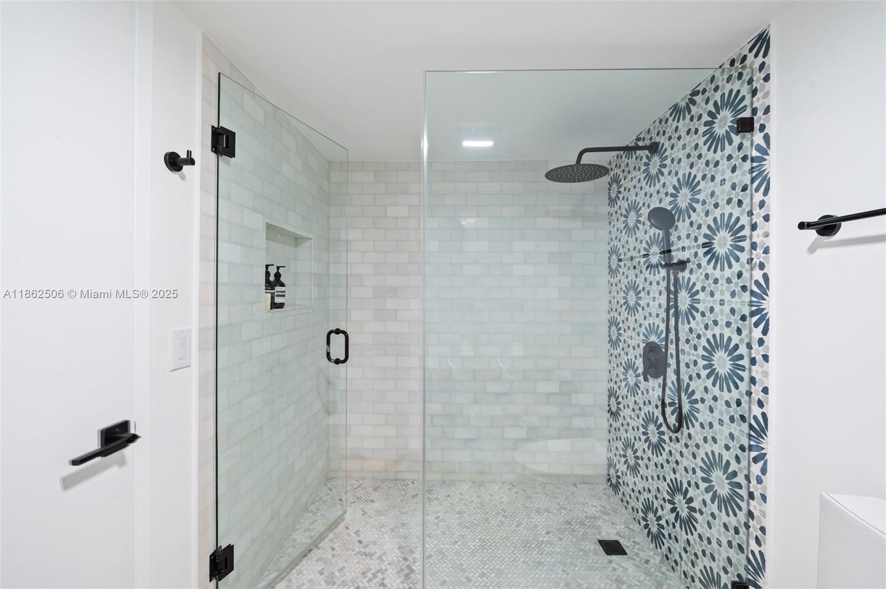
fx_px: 344
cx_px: 443
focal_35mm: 14
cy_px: 294
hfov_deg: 104.3
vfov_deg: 81.1
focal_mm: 14
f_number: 8
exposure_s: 1
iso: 200
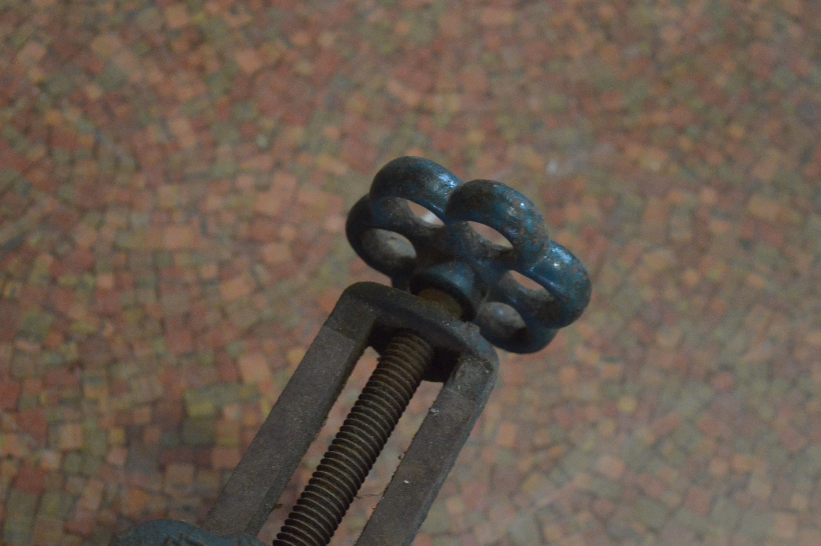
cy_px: 273
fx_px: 1880
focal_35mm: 82
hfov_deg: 24.6
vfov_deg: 16.5
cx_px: 410
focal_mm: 55
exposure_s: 1/50
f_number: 6.3
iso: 3200
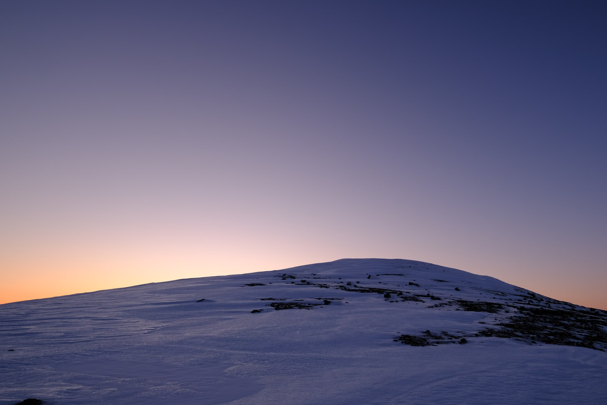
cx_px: 352
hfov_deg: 89.3
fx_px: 304
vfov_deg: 67.1
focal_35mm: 18
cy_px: 230
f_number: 8
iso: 160
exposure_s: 1/25
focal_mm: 10
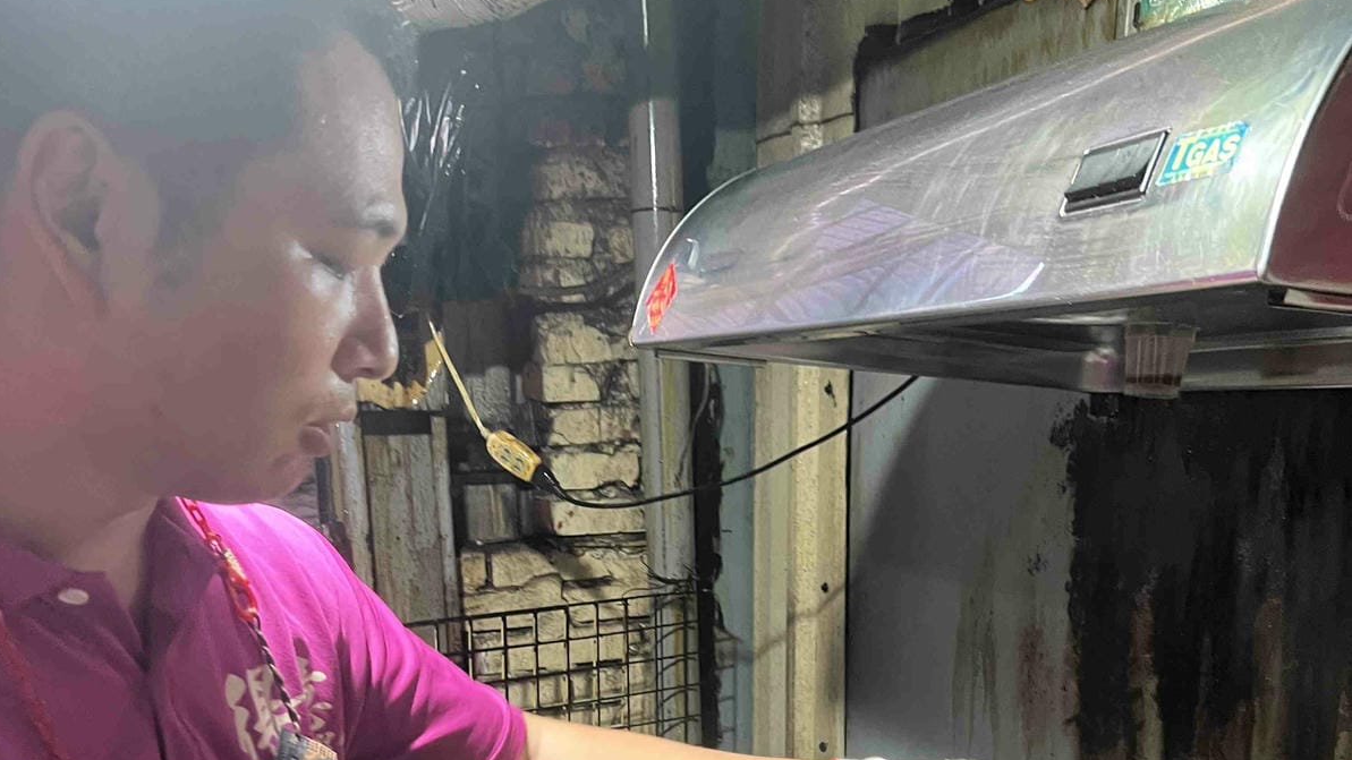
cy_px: 753
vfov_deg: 29.2
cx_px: 674
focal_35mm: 38
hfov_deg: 52.8
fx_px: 1362
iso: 250
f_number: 1.5
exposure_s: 1/60
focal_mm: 5.7
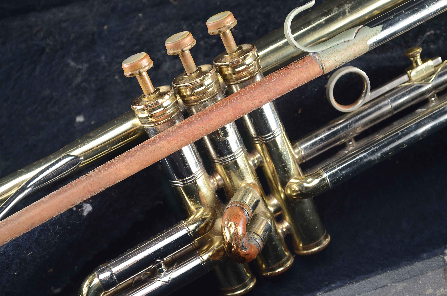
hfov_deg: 26.0
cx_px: 224
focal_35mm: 78
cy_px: 148
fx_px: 966
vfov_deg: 17.4
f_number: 8
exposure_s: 1/80
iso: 100
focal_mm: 52
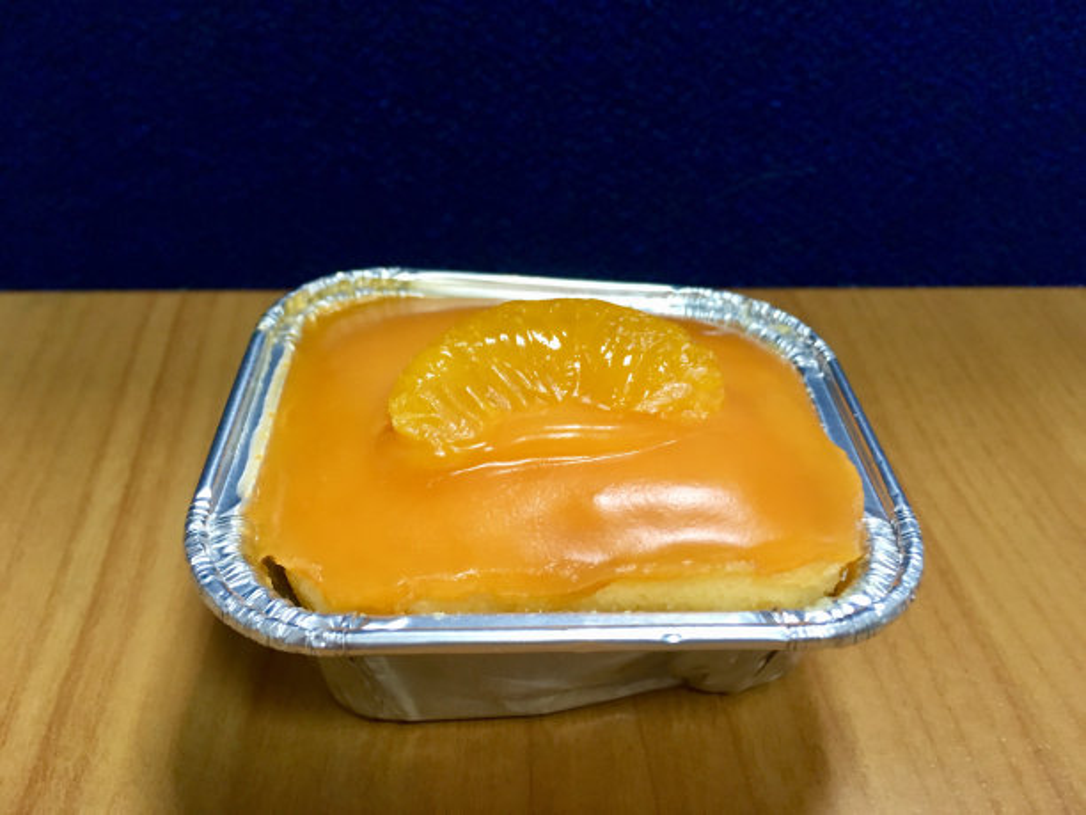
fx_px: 910
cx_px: 543
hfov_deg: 61.7
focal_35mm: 29
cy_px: 408
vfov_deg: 48.2
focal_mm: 4.15
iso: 160
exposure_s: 1/33
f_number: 2.2
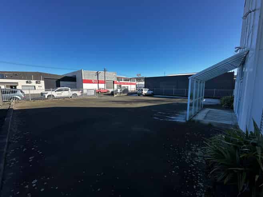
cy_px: 98
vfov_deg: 85.6
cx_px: 132
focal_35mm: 14
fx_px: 106
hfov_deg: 102.1
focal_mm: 2.22
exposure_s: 1/1082
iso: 50
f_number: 2.2
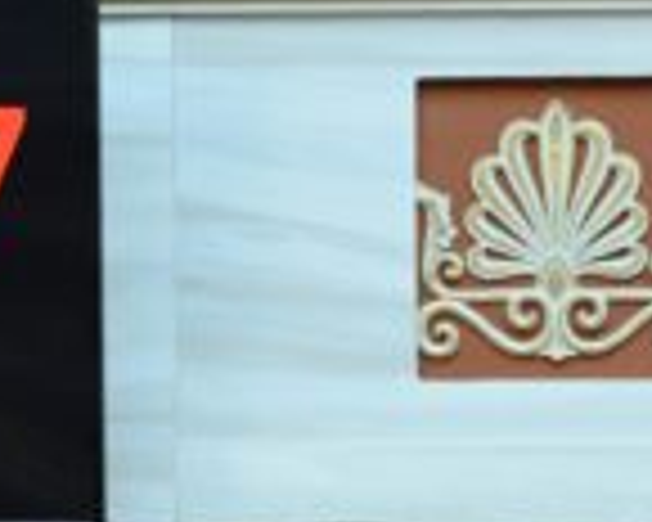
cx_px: -94
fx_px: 13874
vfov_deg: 2.2
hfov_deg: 2.7
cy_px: 202
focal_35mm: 719
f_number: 7.1
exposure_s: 1/250
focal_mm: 180
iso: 6400
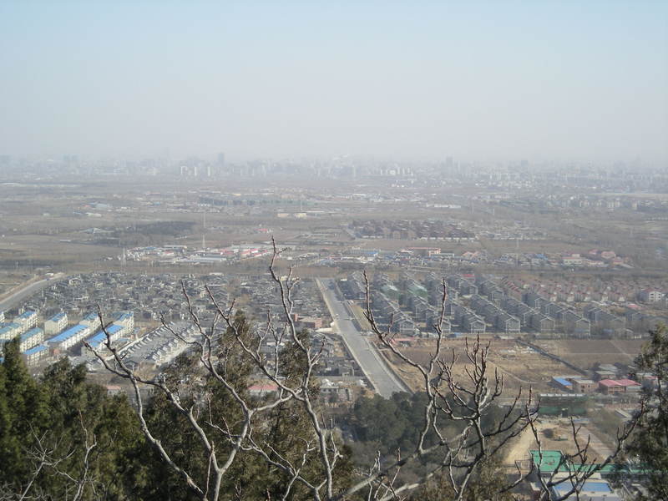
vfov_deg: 19.4
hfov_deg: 25.7
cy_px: 250
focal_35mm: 76
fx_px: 1467
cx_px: 334
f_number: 3.9
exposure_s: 1/392
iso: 50
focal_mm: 12.3
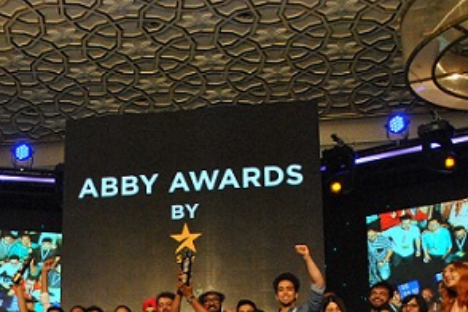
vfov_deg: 19.8
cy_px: 331
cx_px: 155
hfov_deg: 30.3
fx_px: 858
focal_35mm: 66
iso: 1600
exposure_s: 1/125
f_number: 5.6
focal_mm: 20
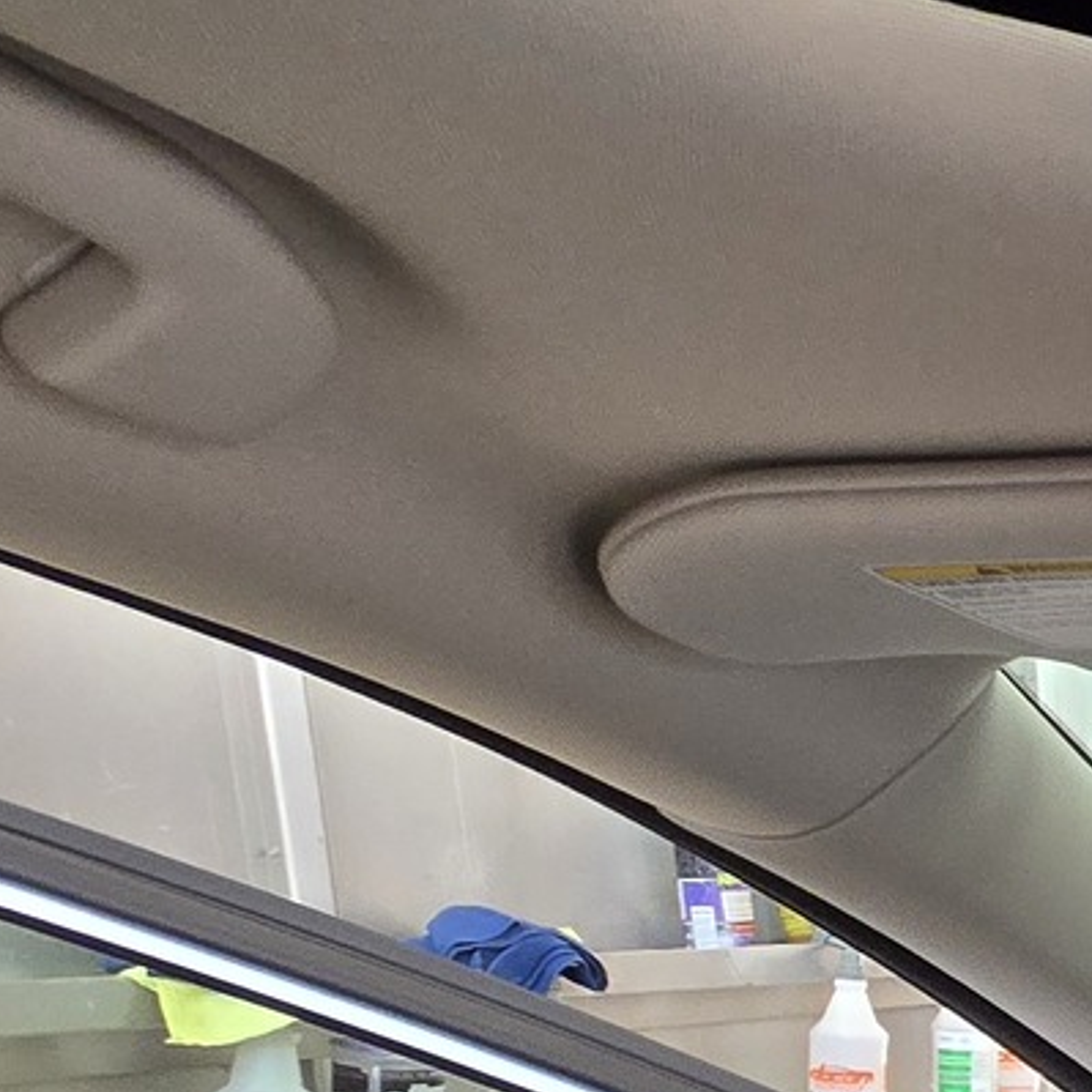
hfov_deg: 15.5
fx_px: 2106
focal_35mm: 59
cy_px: 1267
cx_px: 2584
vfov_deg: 26.3
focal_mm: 2.2
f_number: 2.2
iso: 200
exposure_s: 1/60
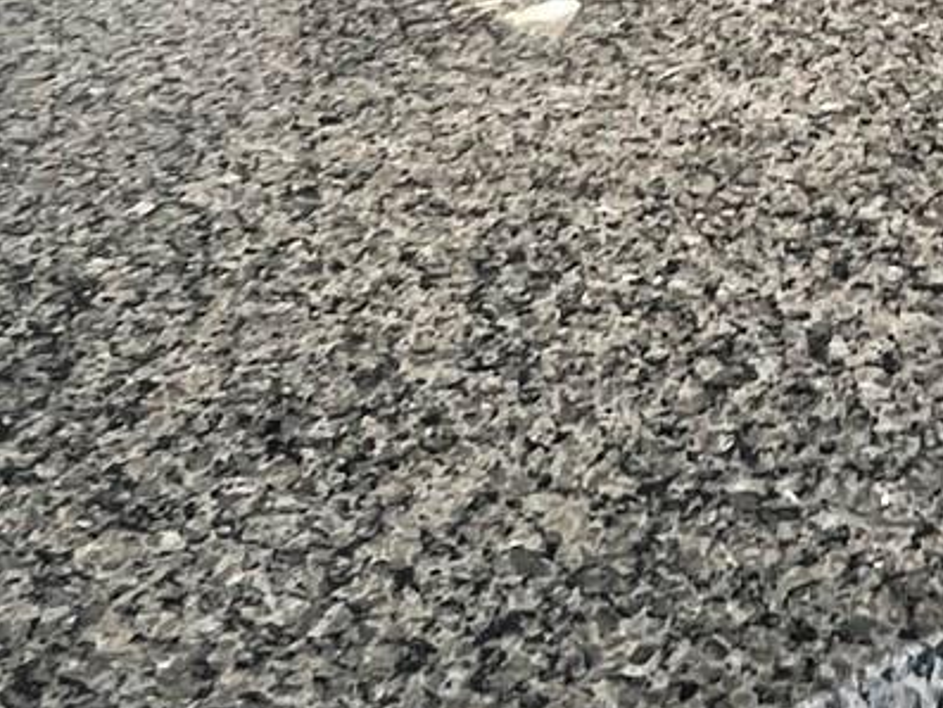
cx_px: 907
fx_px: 1826
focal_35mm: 67
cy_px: -611
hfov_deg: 27.5
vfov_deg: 17.3
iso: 200
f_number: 1.8
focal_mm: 1.57
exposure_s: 1/60
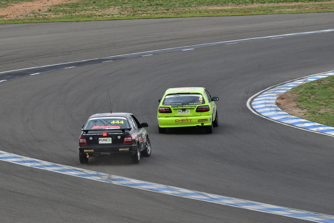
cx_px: 167
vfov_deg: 3.3
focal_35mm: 420
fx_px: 3898
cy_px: 112
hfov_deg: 4.9
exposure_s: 1/640
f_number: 11
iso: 500
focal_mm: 280
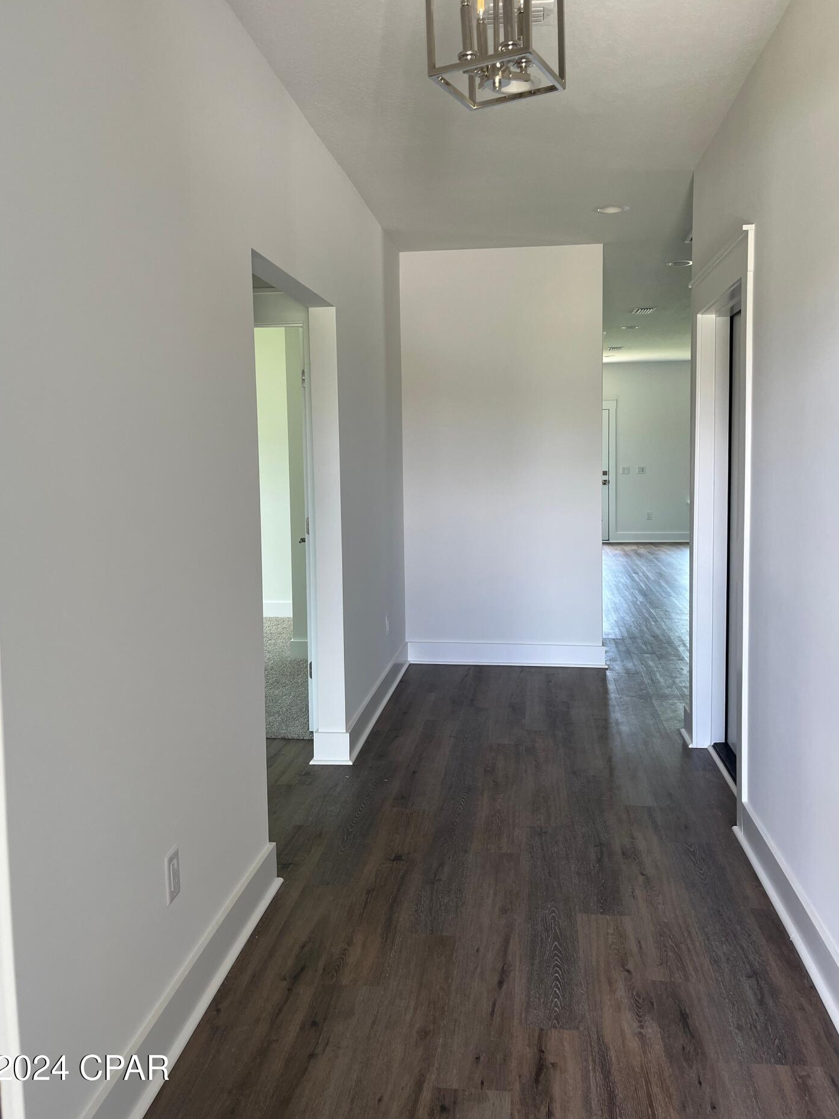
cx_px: 418
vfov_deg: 63.4
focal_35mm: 28
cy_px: 521
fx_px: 905
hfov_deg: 49.8
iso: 80
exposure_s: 1/121
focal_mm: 5.1
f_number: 1.6
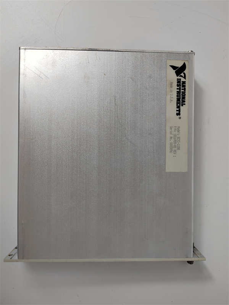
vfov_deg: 73.9
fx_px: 203
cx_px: 114
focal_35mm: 23
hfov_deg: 58.9
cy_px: 152
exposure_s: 1/100
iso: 222
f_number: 1.9
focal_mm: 5.52
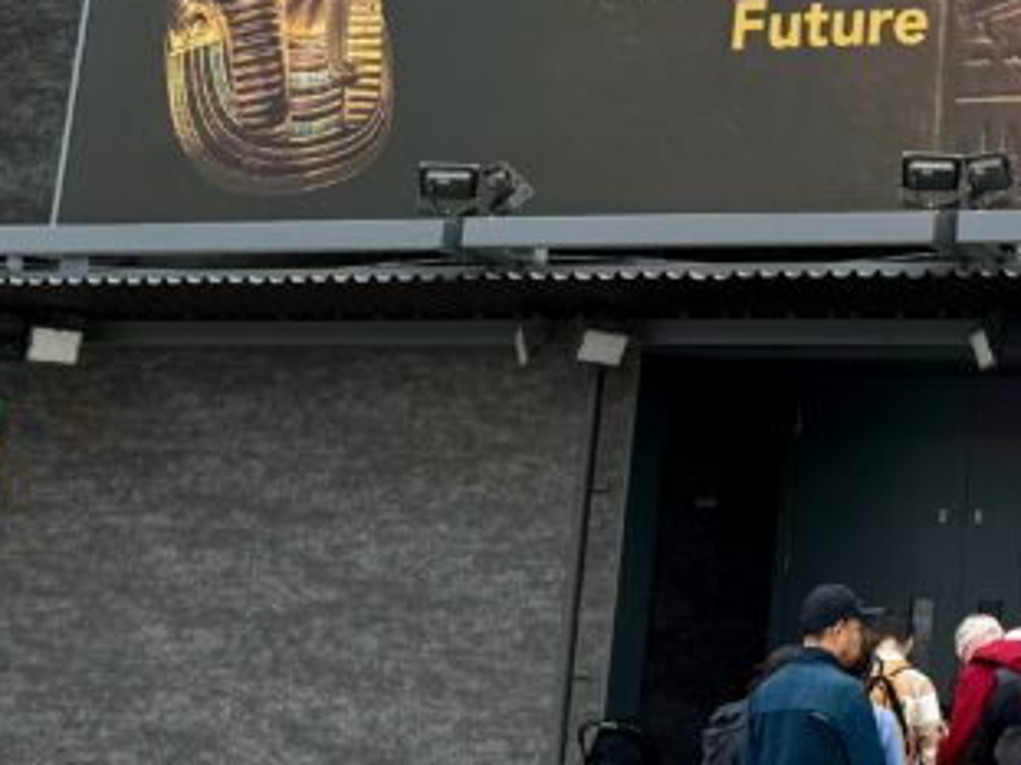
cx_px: 1087
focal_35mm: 79
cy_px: 30
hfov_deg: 23.4
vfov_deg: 18.2
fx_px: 2329
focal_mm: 6.76
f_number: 1.78
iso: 80
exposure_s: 1/7353
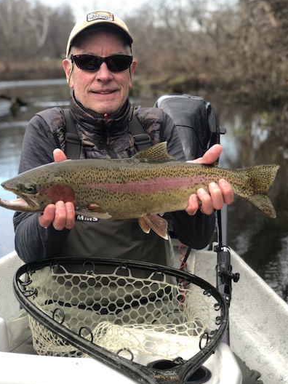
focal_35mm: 63
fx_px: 699
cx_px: 141
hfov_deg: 23.3
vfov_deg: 30.7
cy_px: 166
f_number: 2.4
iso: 16
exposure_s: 1/120
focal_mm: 6
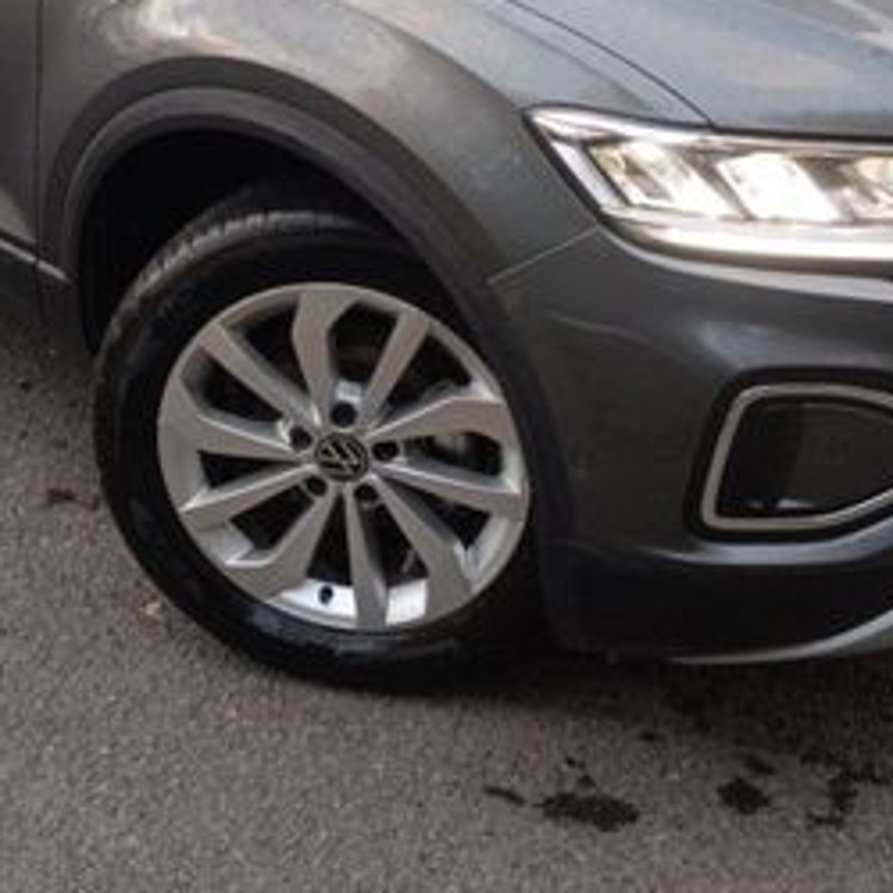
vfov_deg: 31.9
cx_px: 354
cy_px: 96
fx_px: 1489
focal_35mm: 51
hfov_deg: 33.3
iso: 402
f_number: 1.88
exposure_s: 1/101
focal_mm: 5.59
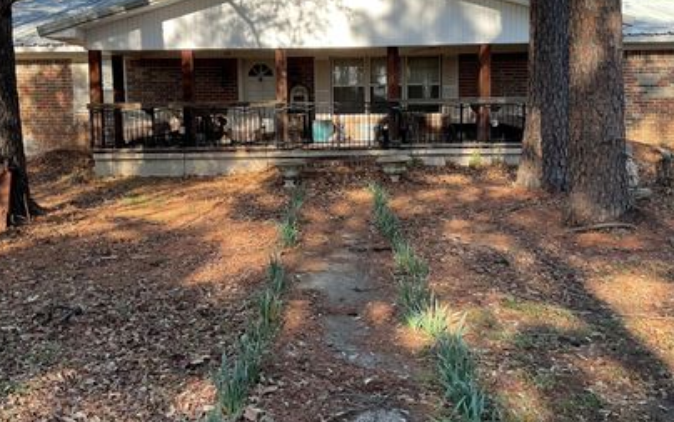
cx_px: 319
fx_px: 698
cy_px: 159
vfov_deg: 33.5
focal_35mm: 38
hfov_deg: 51.5
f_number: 1.8
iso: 16
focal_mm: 3
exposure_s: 1/360
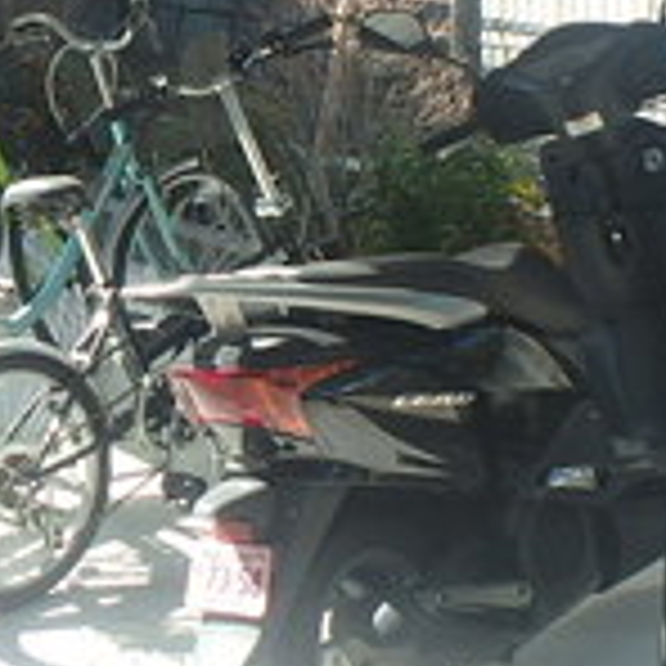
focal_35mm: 80
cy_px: 68
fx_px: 1741
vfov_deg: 21.2
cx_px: 189
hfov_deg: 21.5
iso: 125
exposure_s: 1/250
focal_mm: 3.7
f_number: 3.5
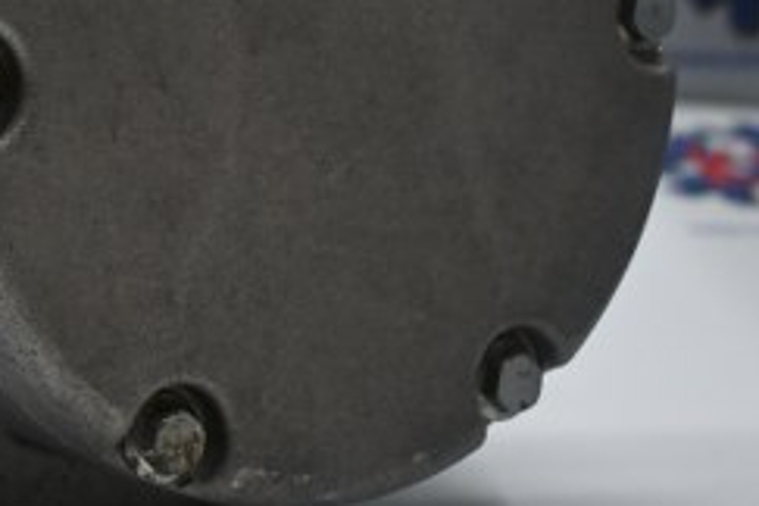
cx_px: -87
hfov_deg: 14.7
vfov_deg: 9.9
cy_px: -142
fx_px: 2863
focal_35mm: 136
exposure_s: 1/125
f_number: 4.5
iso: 900
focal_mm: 27.5
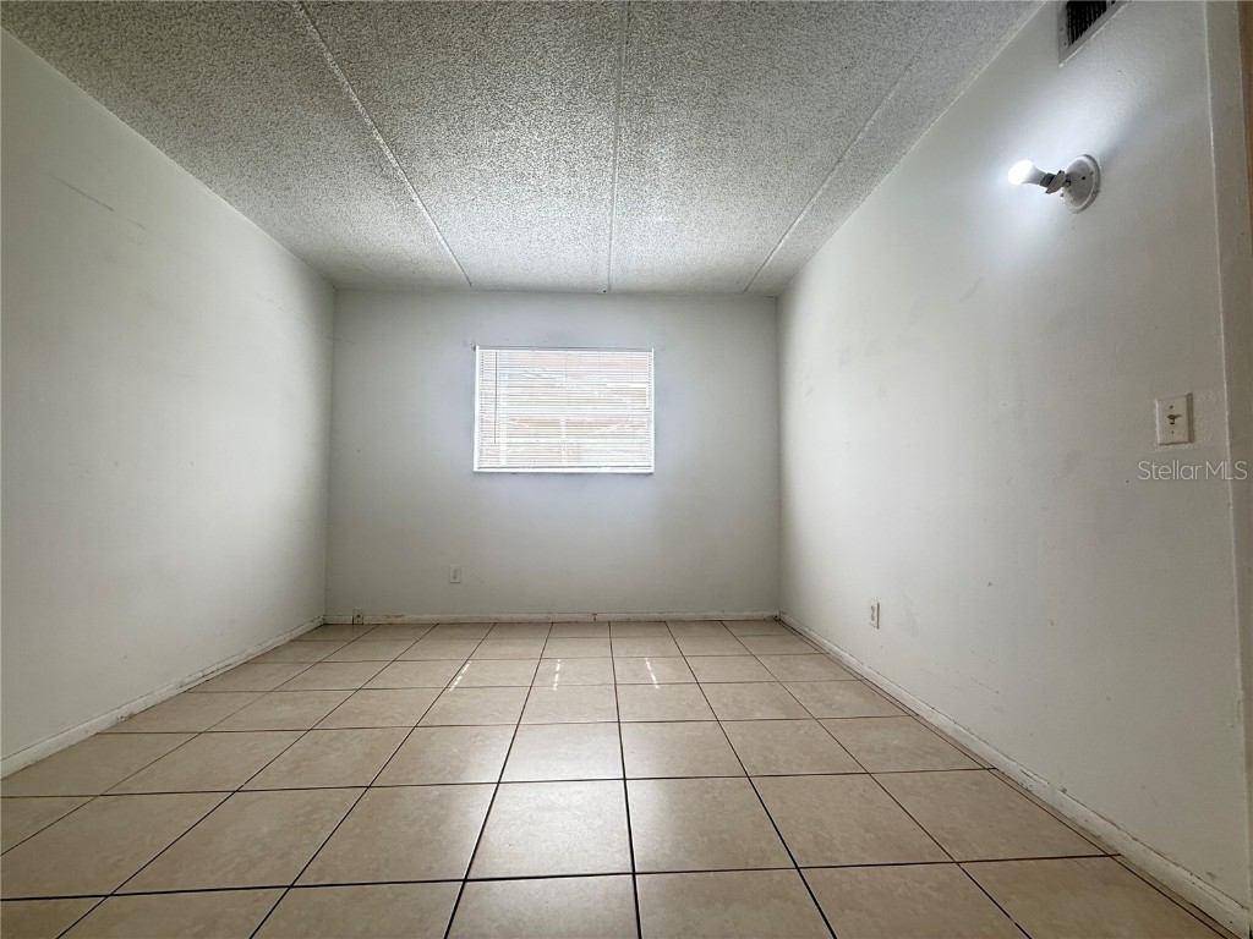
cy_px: 470
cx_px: 626
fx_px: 507
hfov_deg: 102.1
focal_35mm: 14
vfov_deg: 85.7
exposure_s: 1/120
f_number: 2.2
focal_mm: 2.22
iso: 100
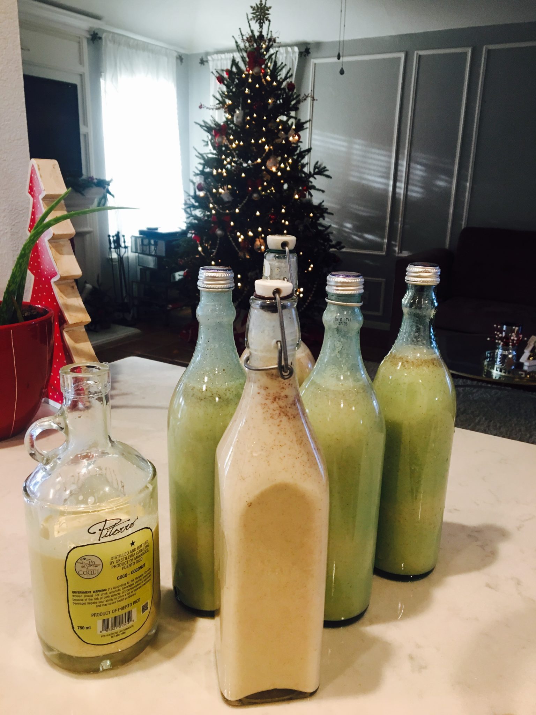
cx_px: 268
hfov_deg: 48.2
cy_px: 358
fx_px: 599
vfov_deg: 61.7
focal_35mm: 29
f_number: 2.2
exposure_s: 1/30
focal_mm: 4.15
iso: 80
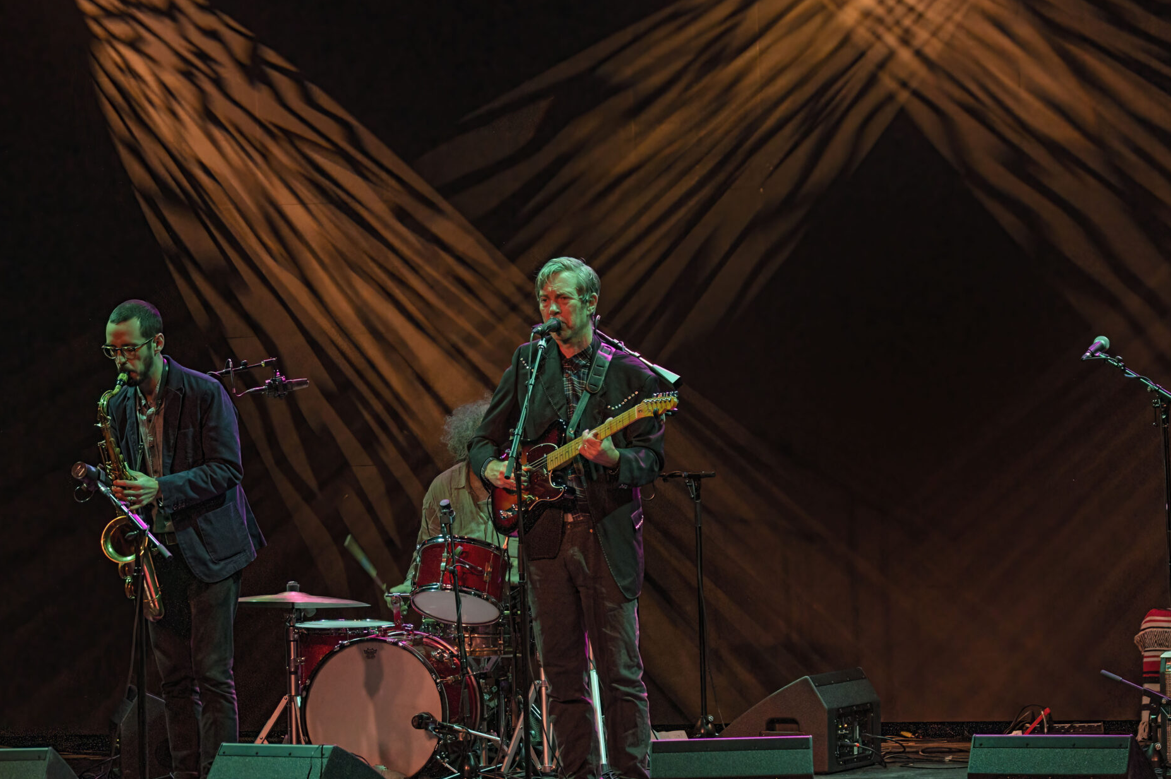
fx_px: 6728
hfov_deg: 9.9
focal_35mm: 207
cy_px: 370
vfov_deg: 6.6
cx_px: 699
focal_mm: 150
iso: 2500
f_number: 5
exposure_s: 1/80
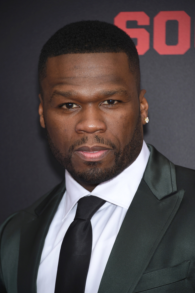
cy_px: 146
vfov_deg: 6.9
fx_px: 2440
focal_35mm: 300
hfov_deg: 4.6
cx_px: 98
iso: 640
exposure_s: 1/160
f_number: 5.6
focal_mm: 300
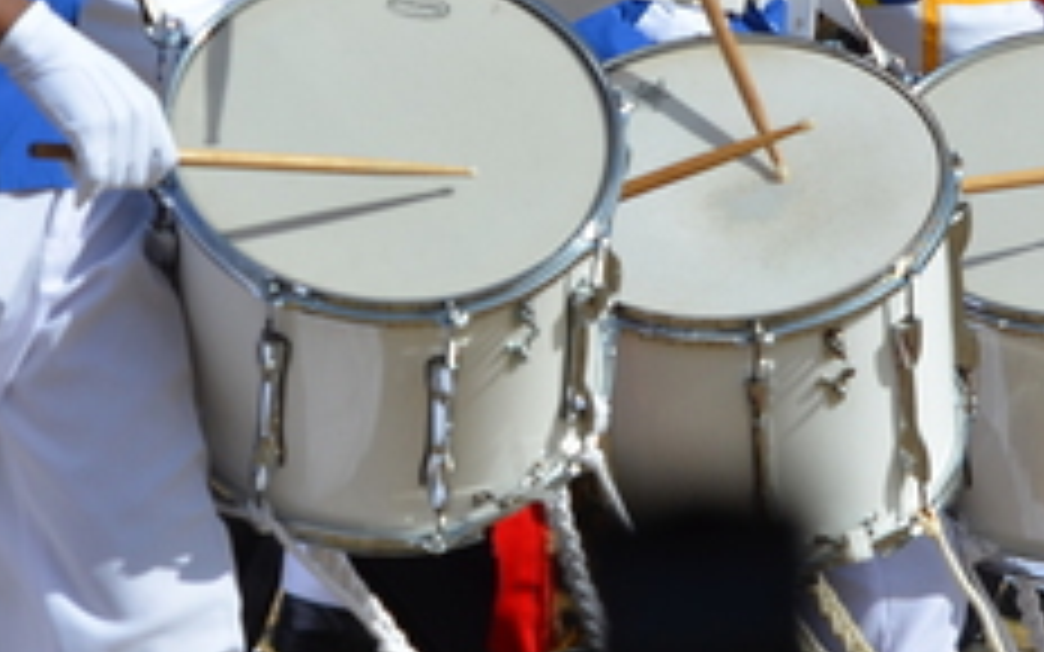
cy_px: -326
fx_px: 28765
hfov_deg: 2.1
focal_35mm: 1011
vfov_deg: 1.3
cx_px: 1341
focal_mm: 220
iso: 160
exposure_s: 1/800
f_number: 7.1
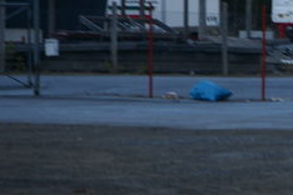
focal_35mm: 565
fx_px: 4598
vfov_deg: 2.4
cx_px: 352
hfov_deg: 3.6
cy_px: 84
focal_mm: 138
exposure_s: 1/60
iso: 200
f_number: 4.5
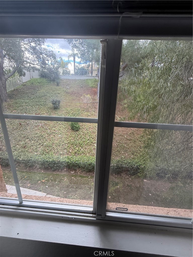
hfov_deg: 85.7
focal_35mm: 14
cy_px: 128
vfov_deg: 102.1
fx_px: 104
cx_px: 96
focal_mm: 2.22
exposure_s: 1/99
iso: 80
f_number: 2.2
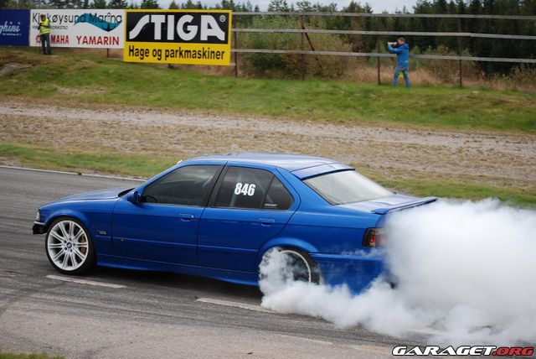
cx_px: 268
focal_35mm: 82
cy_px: 180
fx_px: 1229
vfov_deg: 16.6
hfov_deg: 24.6
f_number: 4
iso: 220
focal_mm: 55
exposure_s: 1/500
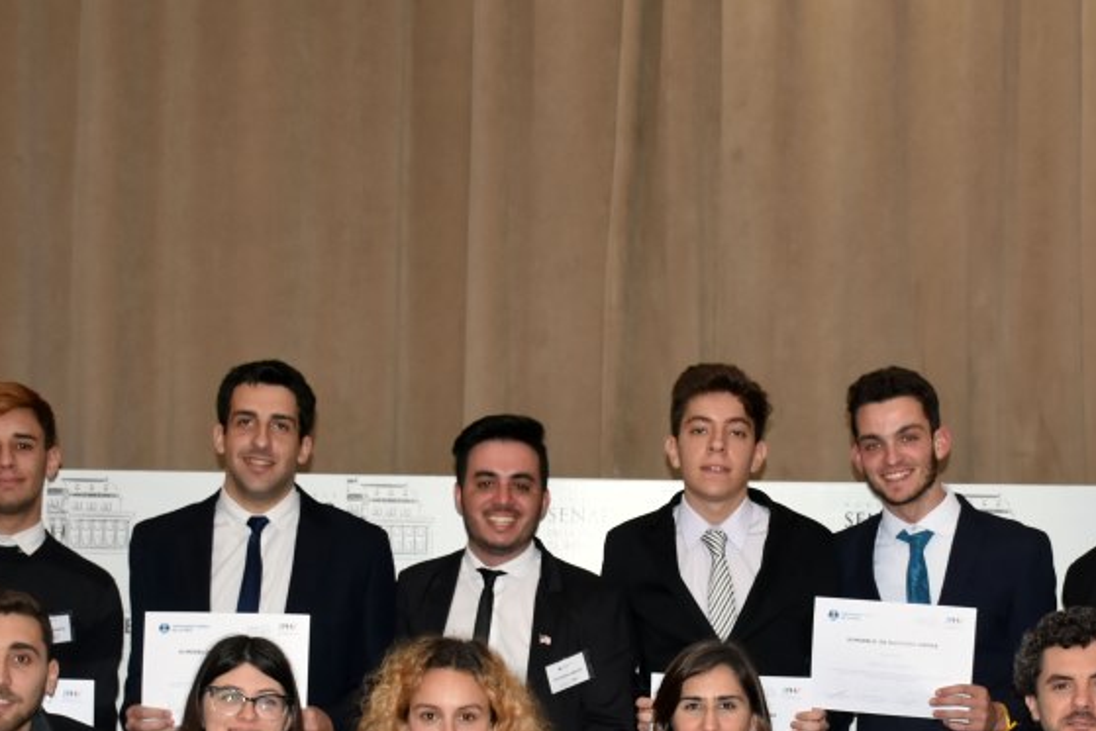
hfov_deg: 23.0
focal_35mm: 88
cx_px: 739
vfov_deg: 15.4
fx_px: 2680
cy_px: 603
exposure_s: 1/60
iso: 800
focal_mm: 32
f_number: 5
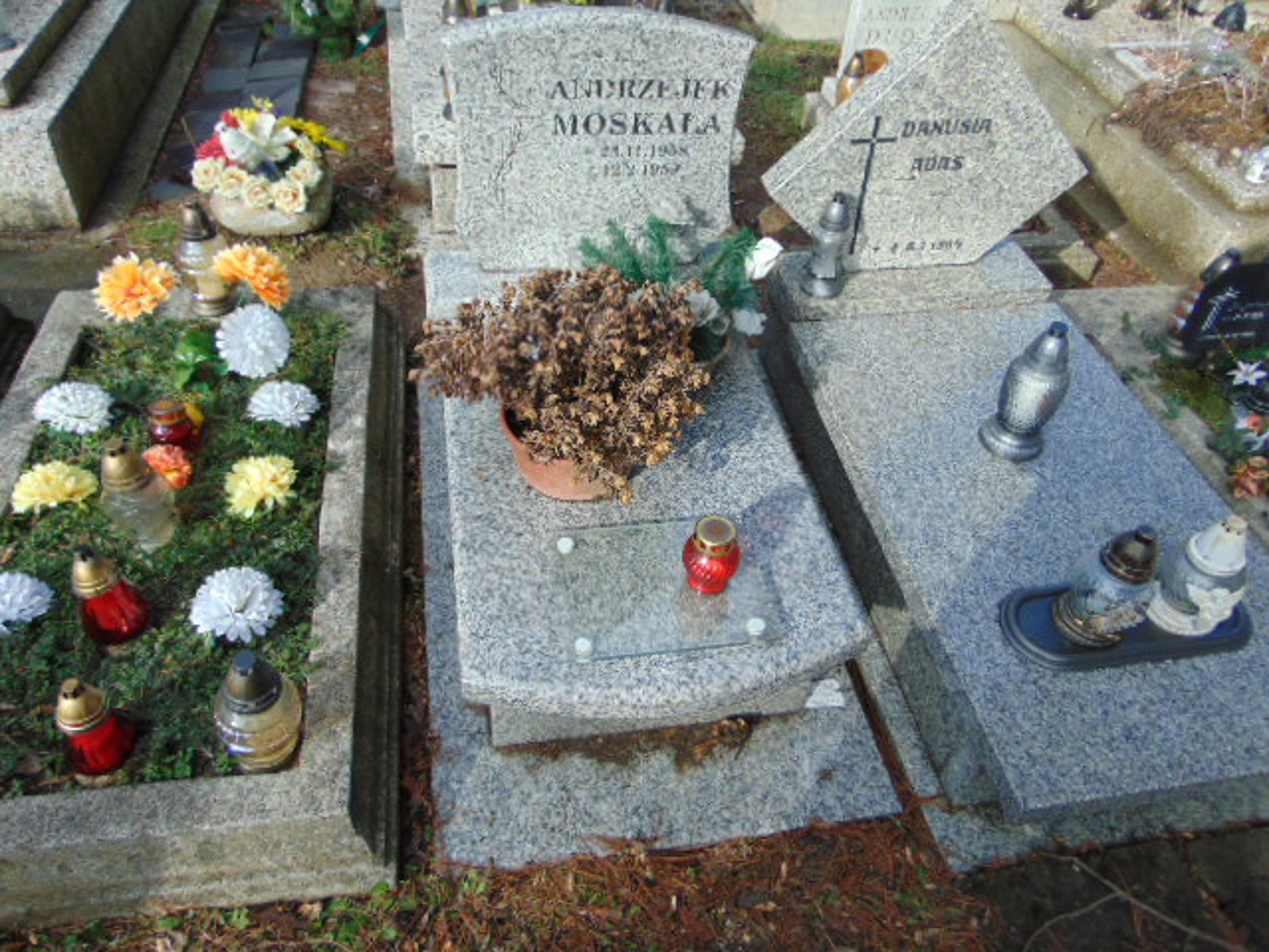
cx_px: 634
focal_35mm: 25
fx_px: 916
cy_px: 476
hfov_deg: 69.4
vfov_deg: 54.9
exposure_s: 1/500
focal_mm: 4.5
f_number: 3
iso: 80
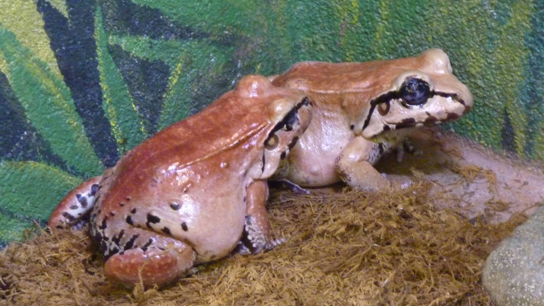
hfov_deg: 11.6
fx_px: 2669
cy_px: 163
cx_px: 271
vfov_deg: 6.6
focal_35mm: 185
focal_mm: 27.8
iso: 800
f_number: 4.5
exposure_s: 1/6
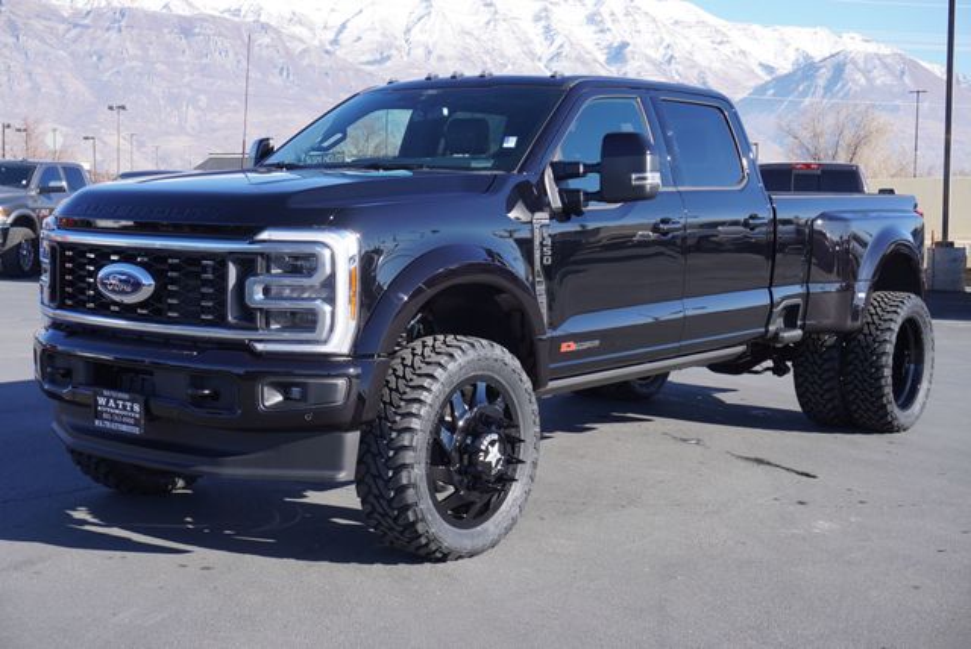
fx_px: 1336
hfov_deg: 39.9
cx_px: 486
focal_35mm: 50
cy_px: 324
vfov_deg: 27.3
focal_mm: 33
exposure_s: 1/125
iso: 100
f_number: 8
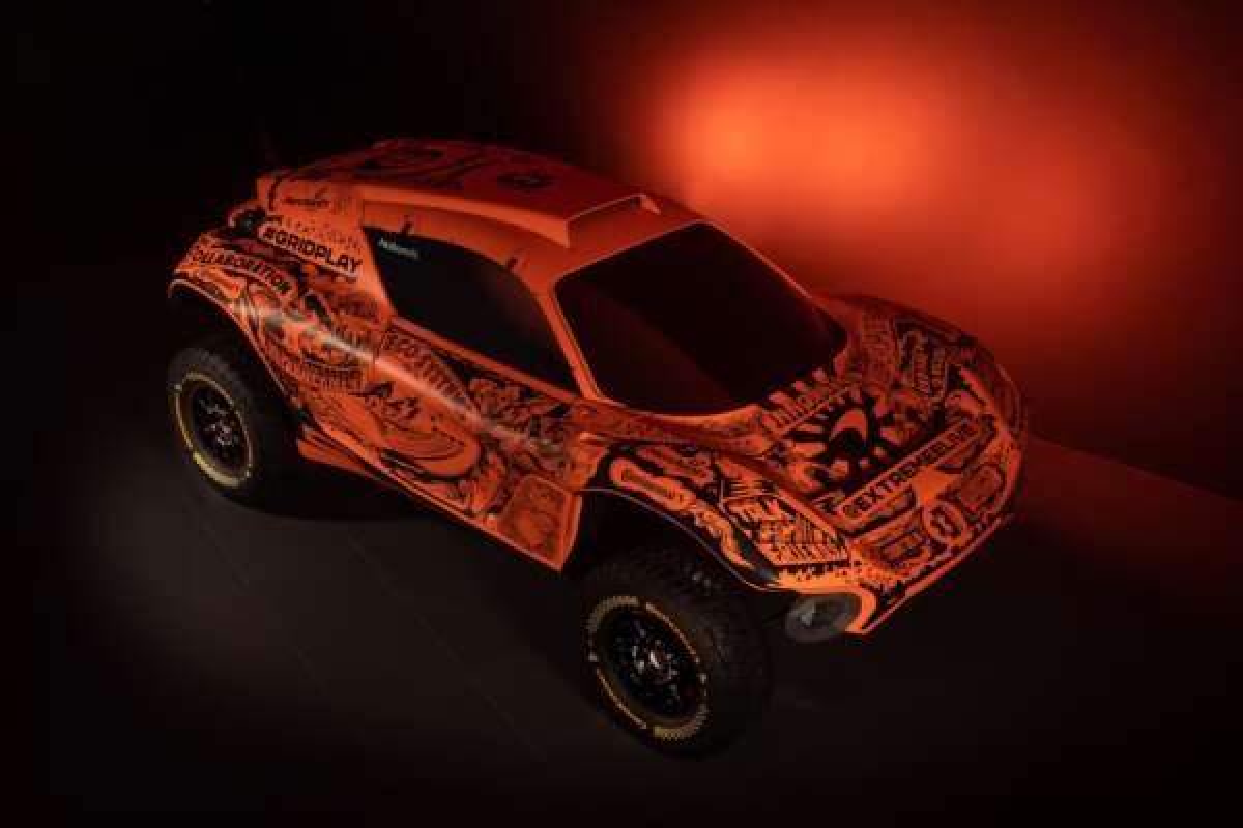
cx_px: 622
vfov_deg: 33.4
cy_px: 414
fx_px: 1381
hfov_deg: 48.5
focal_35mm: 40
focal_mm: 40
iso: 2500
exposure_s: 1/100
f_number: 5.6
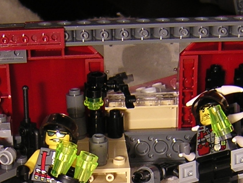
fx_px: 716
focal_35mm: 102
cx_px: 87
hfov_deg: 19.2
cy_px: 246
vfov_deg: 13.9
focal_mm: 4.7
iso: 100
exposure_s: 1/72.8
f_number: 2.6
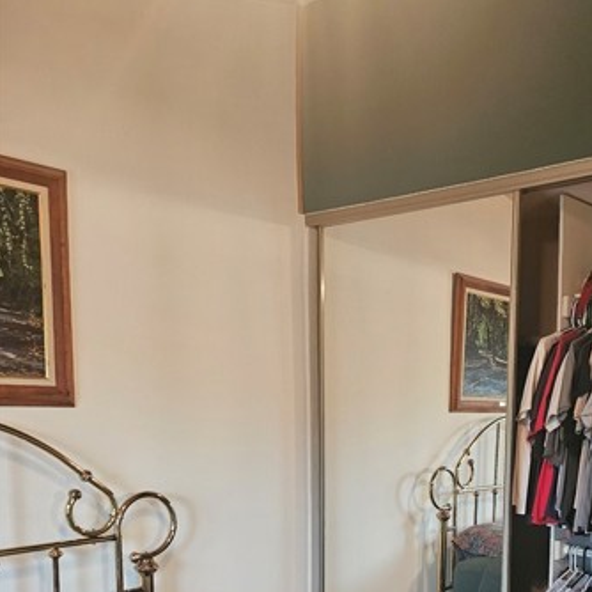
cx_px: 422
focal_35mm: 39
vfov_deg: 40.6
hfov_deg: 41.9
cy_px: 493
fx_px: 755
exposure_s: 1/120
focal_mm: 6.3
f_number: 1.7
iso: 1000
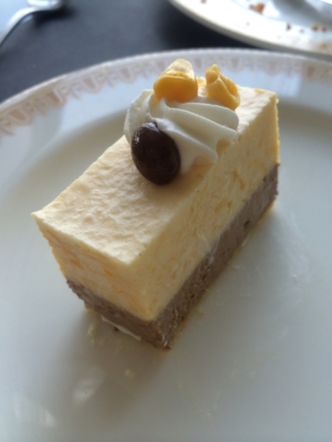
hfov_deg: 46.8
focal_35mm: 30
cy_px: 221
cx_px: 166
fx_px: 384
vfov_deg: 60.0
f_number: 2.2
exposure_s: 1/120
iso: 40
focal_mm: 4.12
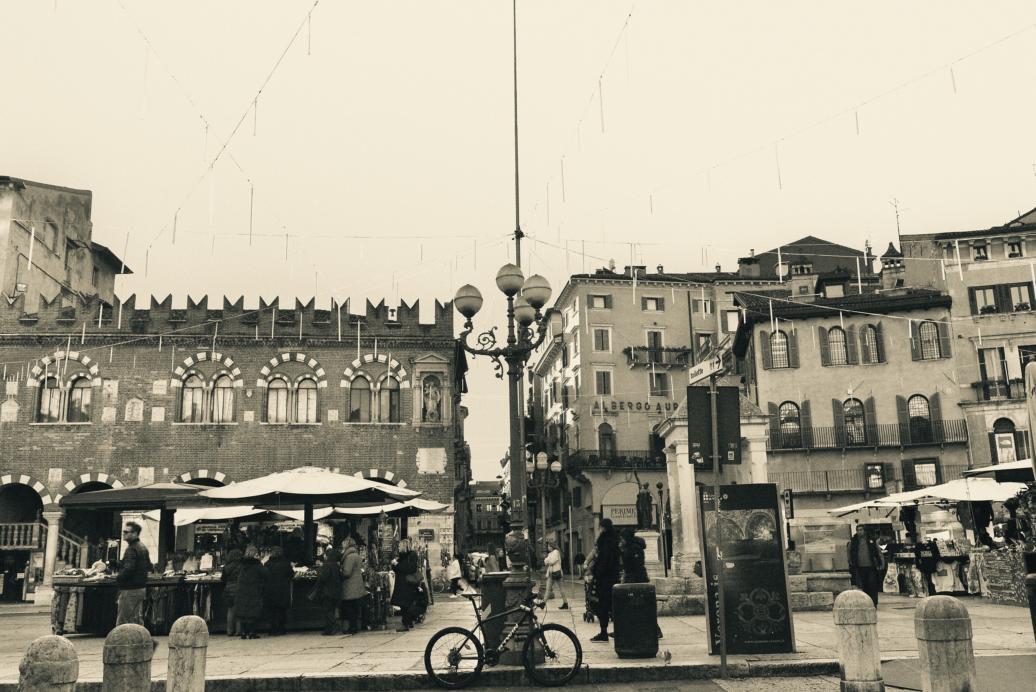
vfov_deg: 37.9
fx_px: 1008
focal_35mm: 35
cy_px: 346
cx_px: 518
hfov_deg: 54.4
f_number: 5.6
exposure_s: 1/50
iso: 100
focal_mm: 35
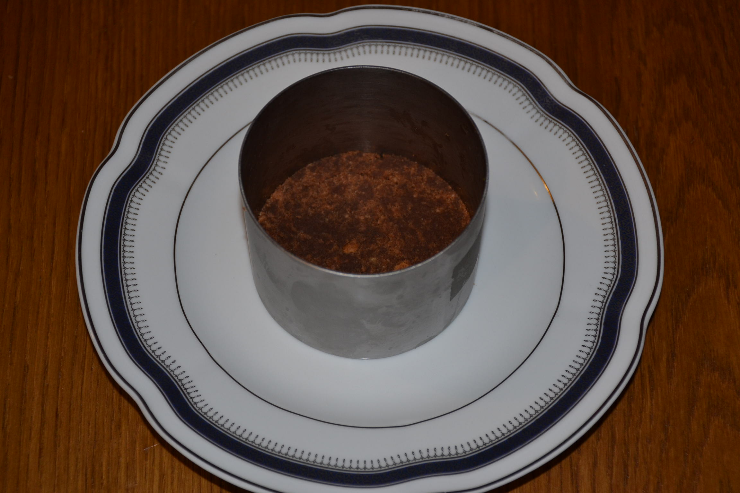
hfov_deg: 28.1
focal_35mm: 72
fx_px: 1480
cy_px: 246
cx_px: 370
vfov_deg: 18.9
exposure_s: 1/60
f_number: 4.5
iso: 450
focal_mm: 48
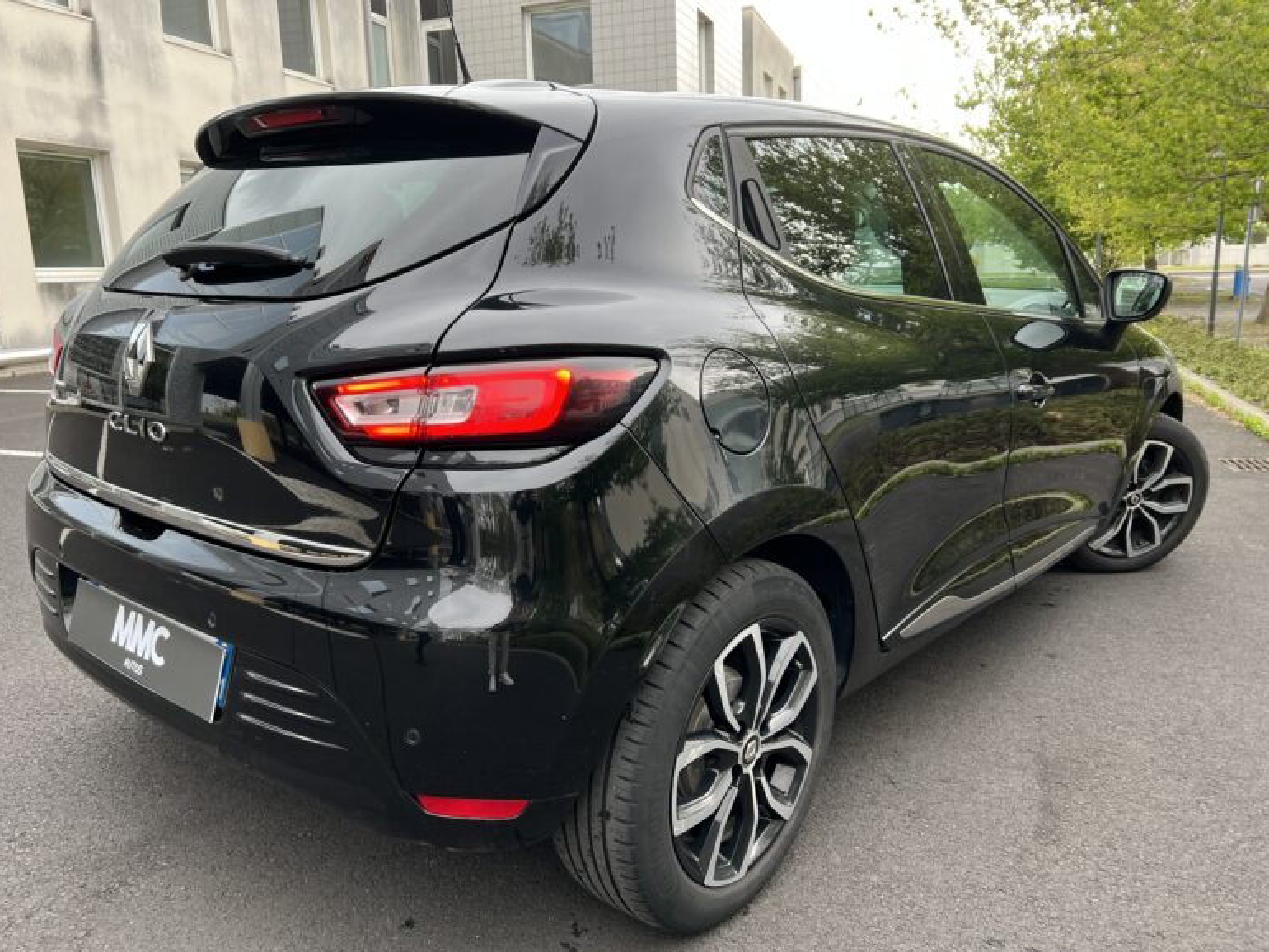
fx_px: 990
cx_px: 611
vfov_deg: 51.4
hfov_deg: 65.3
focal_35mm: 27
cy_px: 468
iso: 40
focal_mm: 5.7
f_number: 1.5
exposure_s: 1/184
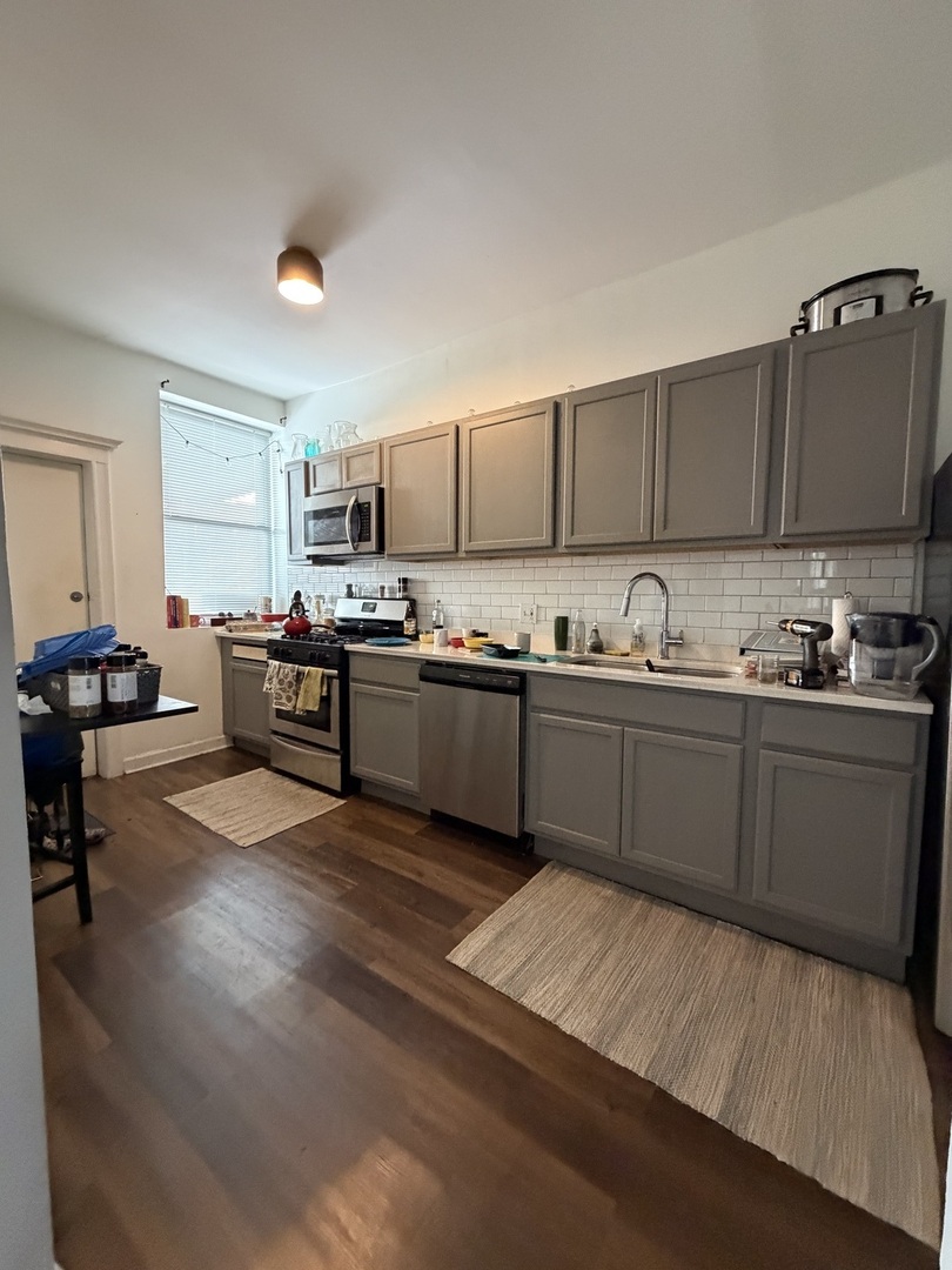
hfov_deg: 85.7
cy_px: 635
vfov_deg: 102.1
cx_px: 476
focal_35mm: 14
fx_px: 513
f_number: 2.2
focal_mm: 2.22
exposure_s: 1/60
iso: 800
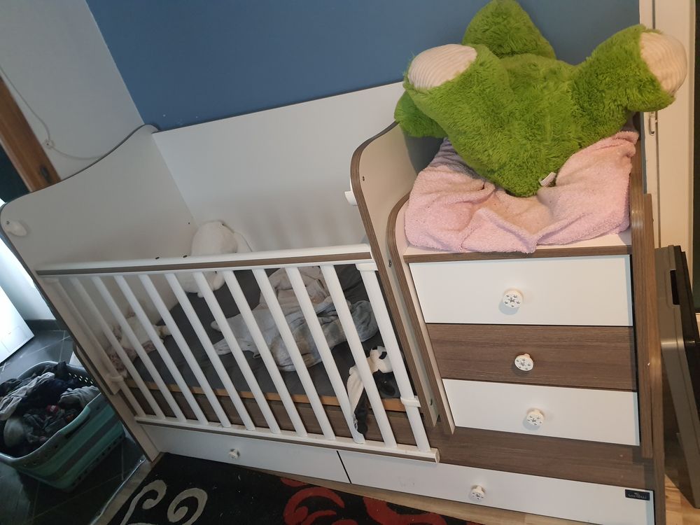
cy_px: 262
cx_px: 350
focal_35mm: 26
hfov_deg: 67.3
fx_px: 526
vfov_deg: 53.1
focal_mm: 4.32
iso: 800
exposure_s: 1/50
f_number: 1.7
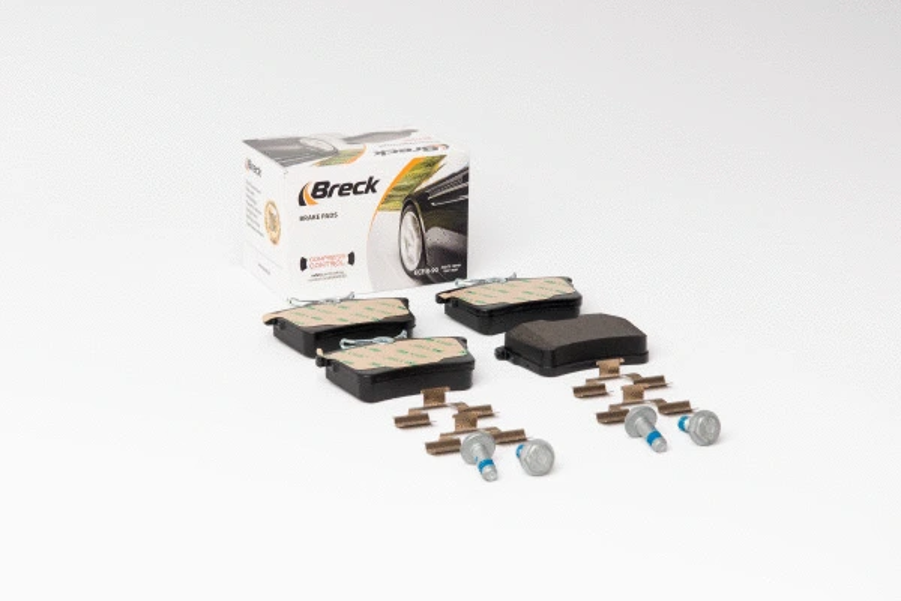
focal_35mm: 90
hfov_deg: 22.6
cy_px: 300
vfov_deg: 15.2
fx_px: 2252
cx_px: 450
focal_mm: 60
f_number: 13
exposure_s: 1/200
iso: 100
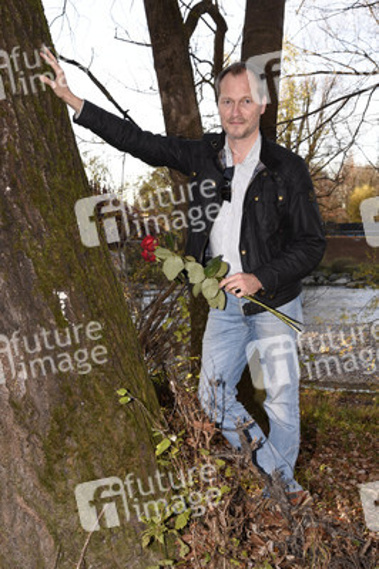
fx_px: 791
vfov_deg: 39.6
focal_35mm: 50
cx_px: 190
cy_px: 284
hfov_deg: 26.9
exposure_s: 1/100
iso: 320
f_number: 8
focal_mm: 50
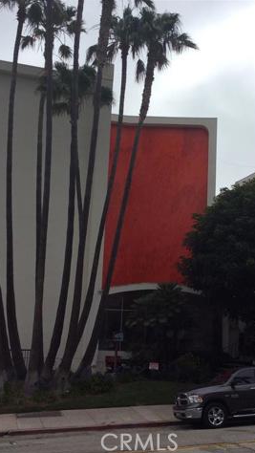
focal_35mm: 47
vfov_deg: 43.7
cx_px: 162
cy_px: 227
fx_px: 564
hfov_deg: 25.4
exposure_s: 1/1908
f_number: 2.4
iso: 32
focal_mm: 3.3
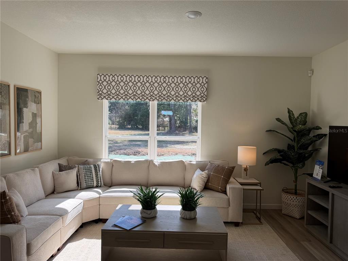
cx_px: 174
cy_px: 130
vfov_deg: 56.8
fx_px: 241
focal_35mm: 24
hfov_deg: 71.6
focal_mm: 6.76
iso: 80
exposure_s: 1/671
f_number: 1.78
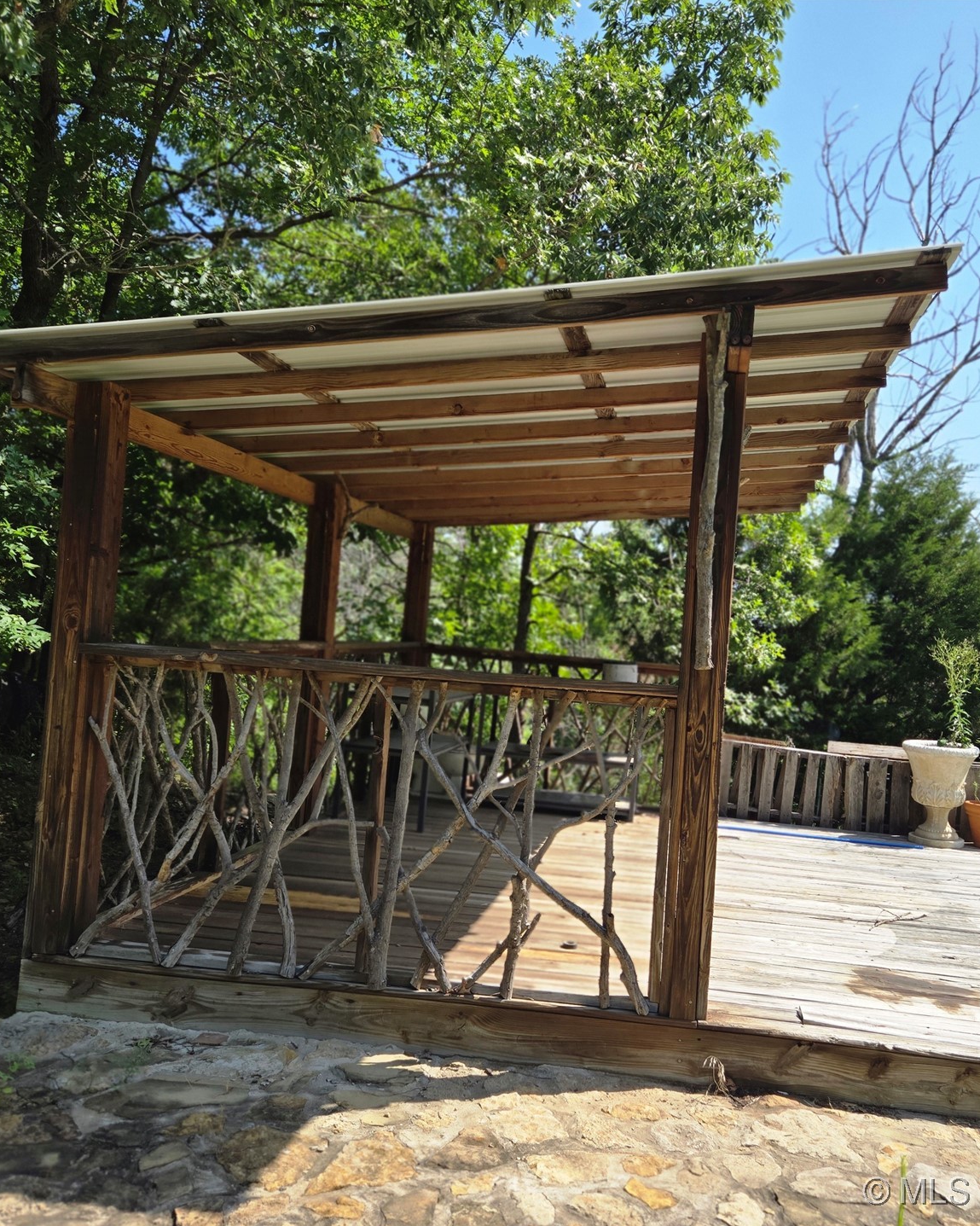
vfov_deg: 58.8
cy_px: 613
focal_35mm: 30
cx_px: 568
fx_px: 1088
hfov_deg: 48.3
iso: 25
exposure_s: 1/1139
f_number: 1.8
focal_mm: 5.4
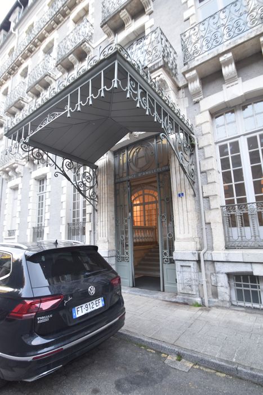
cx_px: 132
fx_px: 197
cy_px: 198
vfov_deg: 90.0
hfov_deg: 67.4
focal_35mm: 18
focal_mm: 12
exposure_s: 1/60
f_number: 4
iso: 400
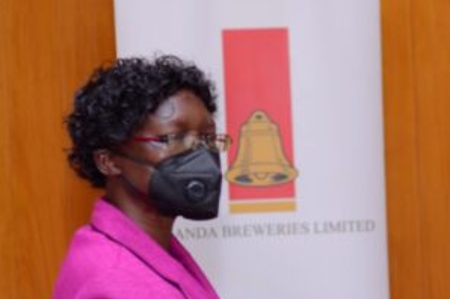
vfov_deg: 7.8
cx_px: 394
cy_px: 277
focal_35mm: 175
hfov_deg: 11.7
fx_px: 2185
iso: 400
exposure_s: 1/160
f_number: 2.2
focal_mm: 50
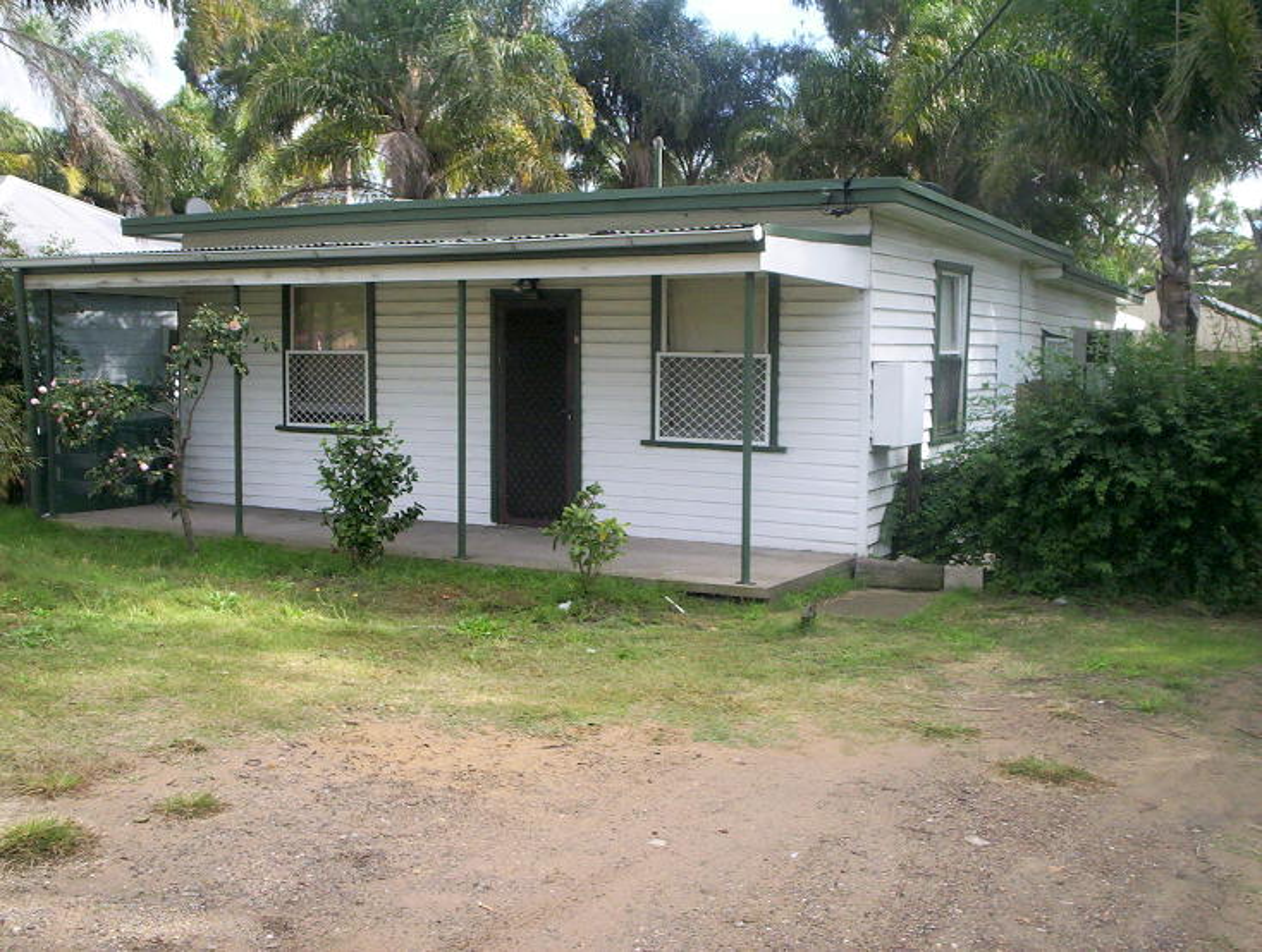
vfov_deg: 37.9
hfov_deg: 48.9
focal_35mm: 38
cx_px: 631
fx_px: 1389
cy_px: 476
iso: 100
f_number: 4.5
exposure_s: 1/232
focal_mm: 4.99
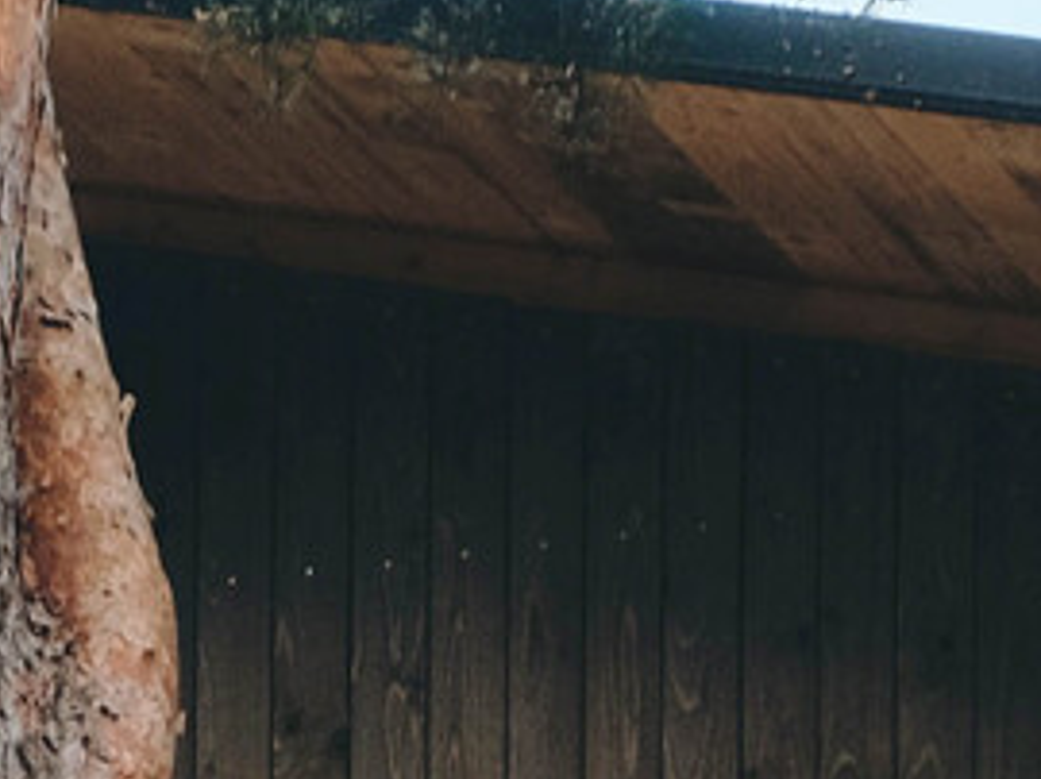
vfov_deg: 3.0
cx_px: -220
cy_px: 2158
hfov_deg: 4.1
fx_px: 14572
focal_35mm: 485
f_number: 5.6
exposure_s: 1/320
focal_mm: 45
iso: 400
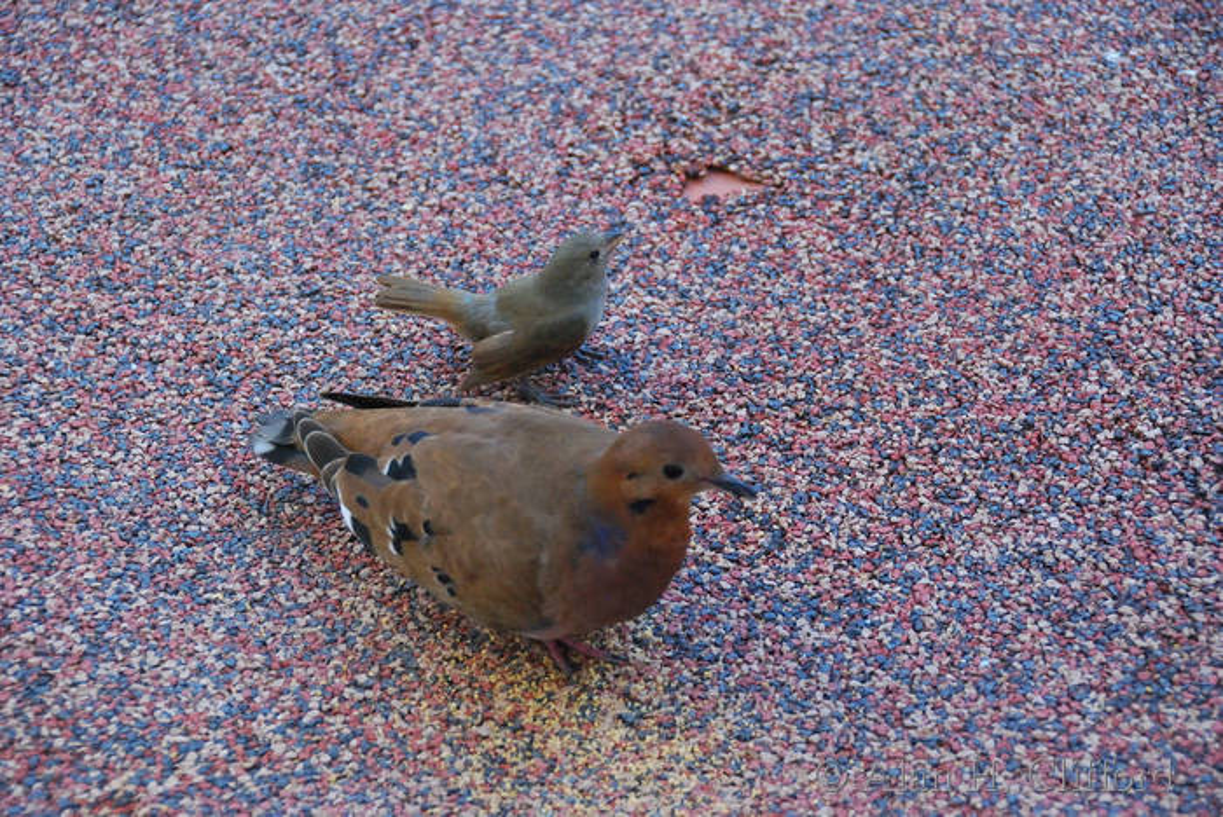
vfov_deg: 13.1
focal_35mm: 105
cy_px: 408
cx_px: 612
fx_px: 3570
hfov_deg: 19.4
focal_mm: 70
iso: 1600
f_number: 5
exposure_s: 1/400
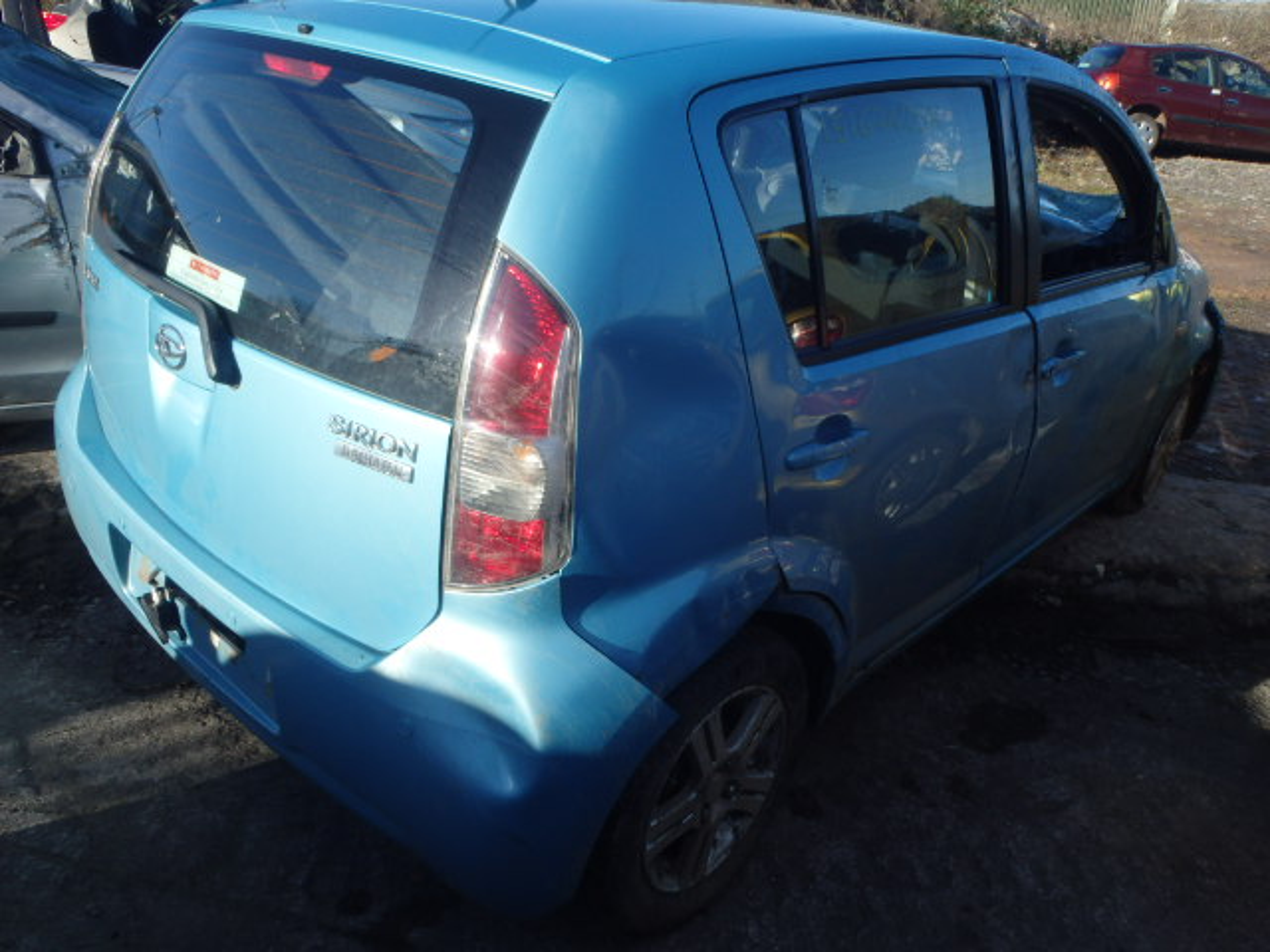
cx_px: 635
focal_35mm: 28
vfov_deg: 49.7
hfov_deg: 63.4
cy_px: 476
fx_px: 1027
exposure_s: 1/640
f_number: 3.9
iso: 125
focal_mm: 5
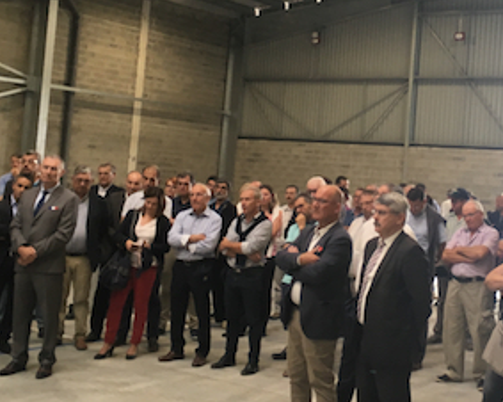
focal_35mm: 60
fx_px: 893
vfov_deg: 25.2
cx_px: 380
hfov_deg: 30.9
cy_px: 128
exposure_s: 1/33
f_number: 2.2
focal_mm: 4.15
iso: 32
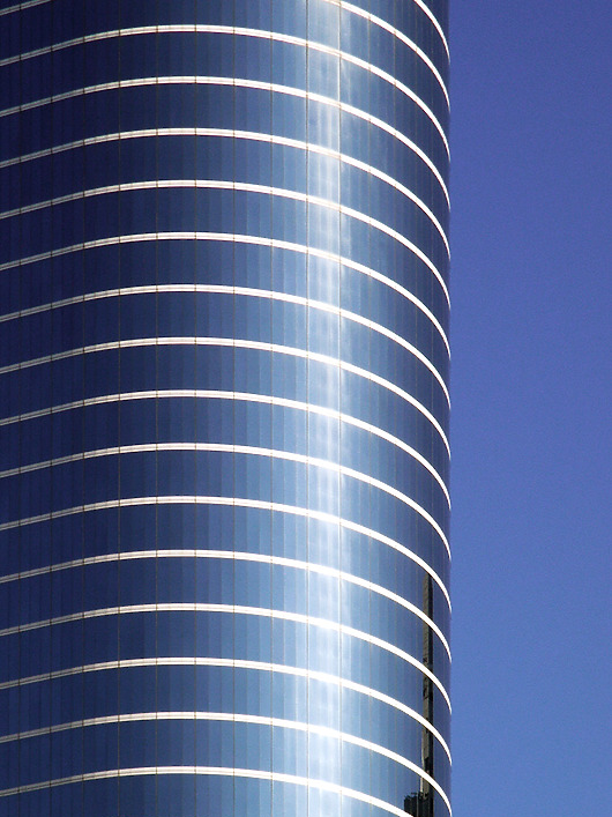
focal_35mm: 177
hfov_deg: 8.4
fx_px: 4174
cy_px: 502
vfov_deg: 11.2
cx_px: 223
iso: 64
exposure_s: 1/180
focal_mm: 28.23
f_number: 8
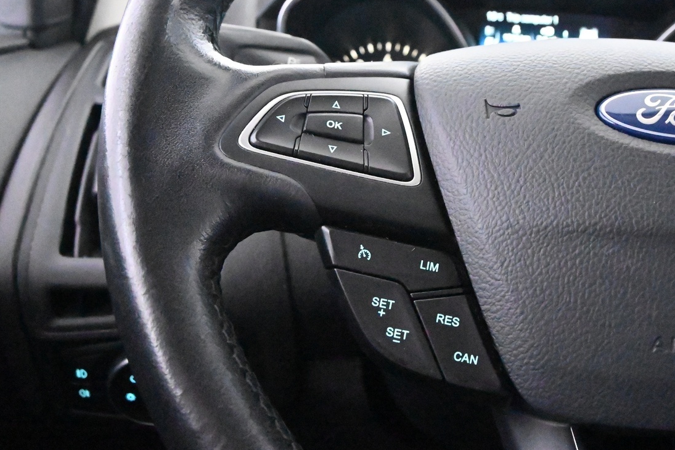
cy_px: 179
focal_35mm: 111
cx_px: 390
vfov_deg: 12.3
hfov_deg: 18.4
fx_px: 2081
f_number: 10
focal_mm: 50
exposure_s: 1/80
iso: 32000
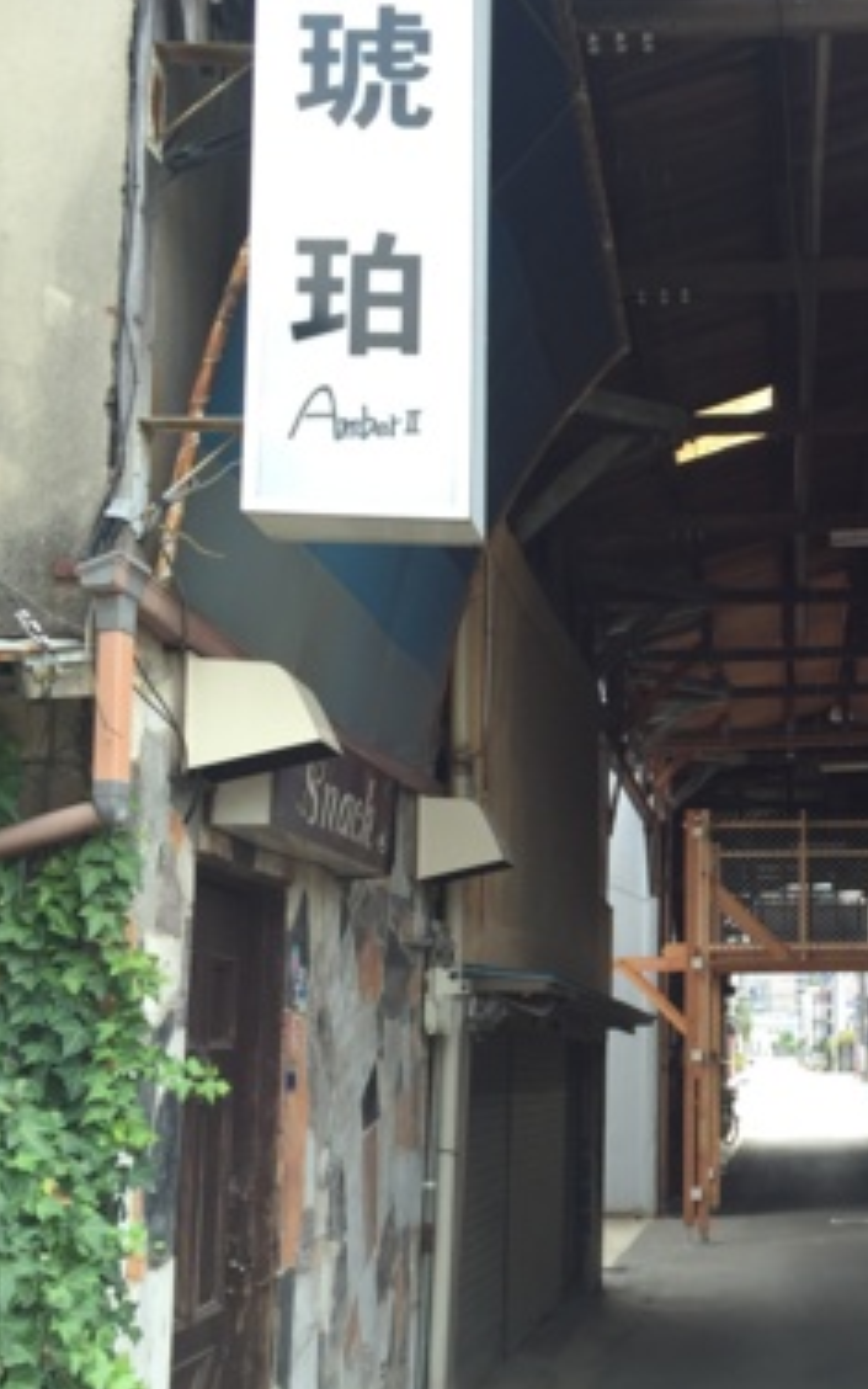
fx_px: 1855
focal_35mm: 49
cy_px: 694
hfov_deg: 24.9
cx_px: 898
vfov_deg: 41.1
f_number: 2.2
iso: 32
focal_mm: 4.15
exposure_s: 1/160
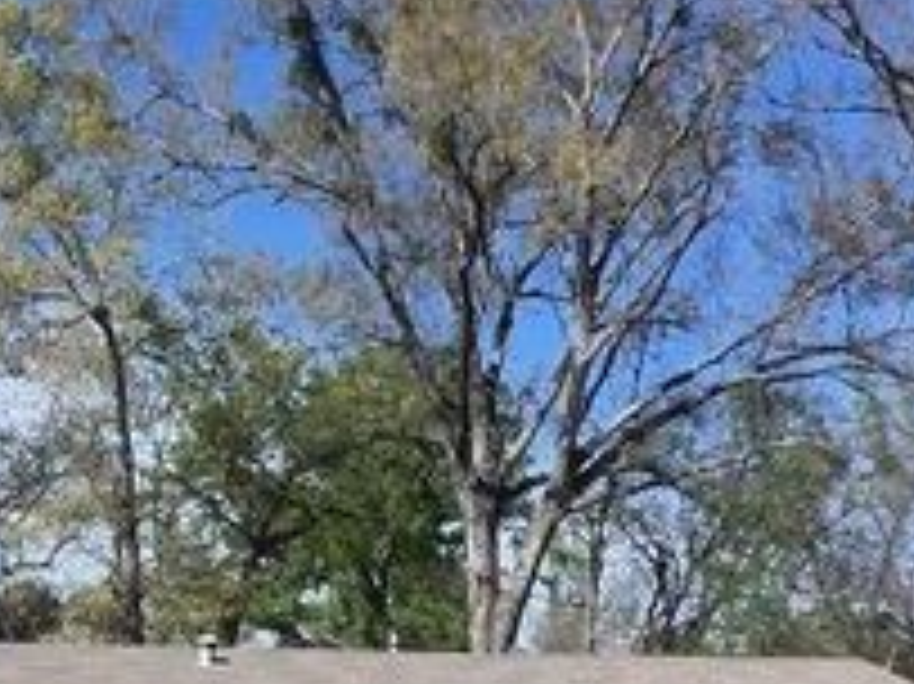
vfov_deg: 20.0
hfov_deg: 27.0
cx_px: 63
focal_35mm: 69
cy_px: 808
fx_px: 1821
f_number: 8.6
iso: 64
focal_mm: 5.1
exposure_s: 1/200
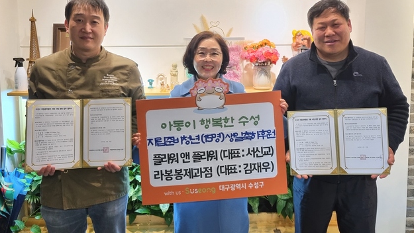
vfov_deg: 39.8
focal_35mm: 29
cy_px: 81
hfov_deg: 66.0
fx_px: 318
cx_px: 203
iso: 160
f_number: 1.8
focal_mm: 5.4
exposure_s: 1/120
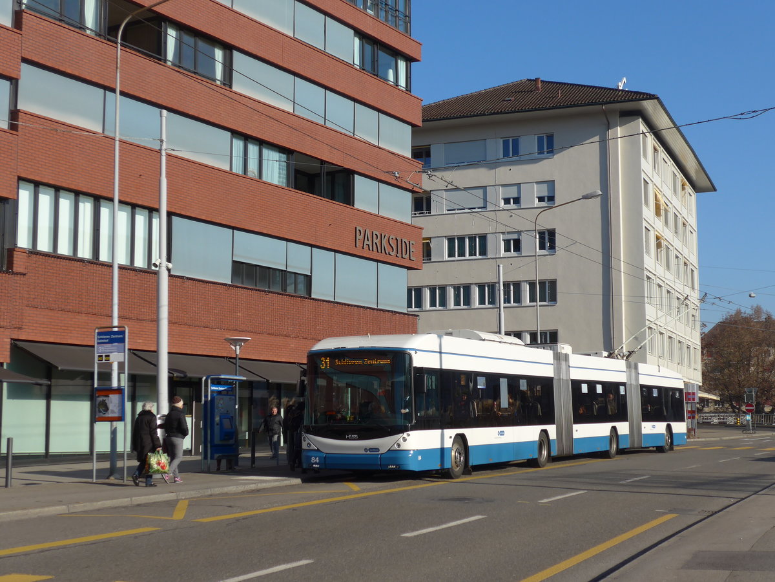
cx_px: 388
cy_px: 291
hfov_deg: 34.9
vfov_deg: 26.6
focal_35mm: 55
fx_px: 1231
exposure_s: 1/1300
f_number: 3.4
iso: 80
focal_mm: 11.3
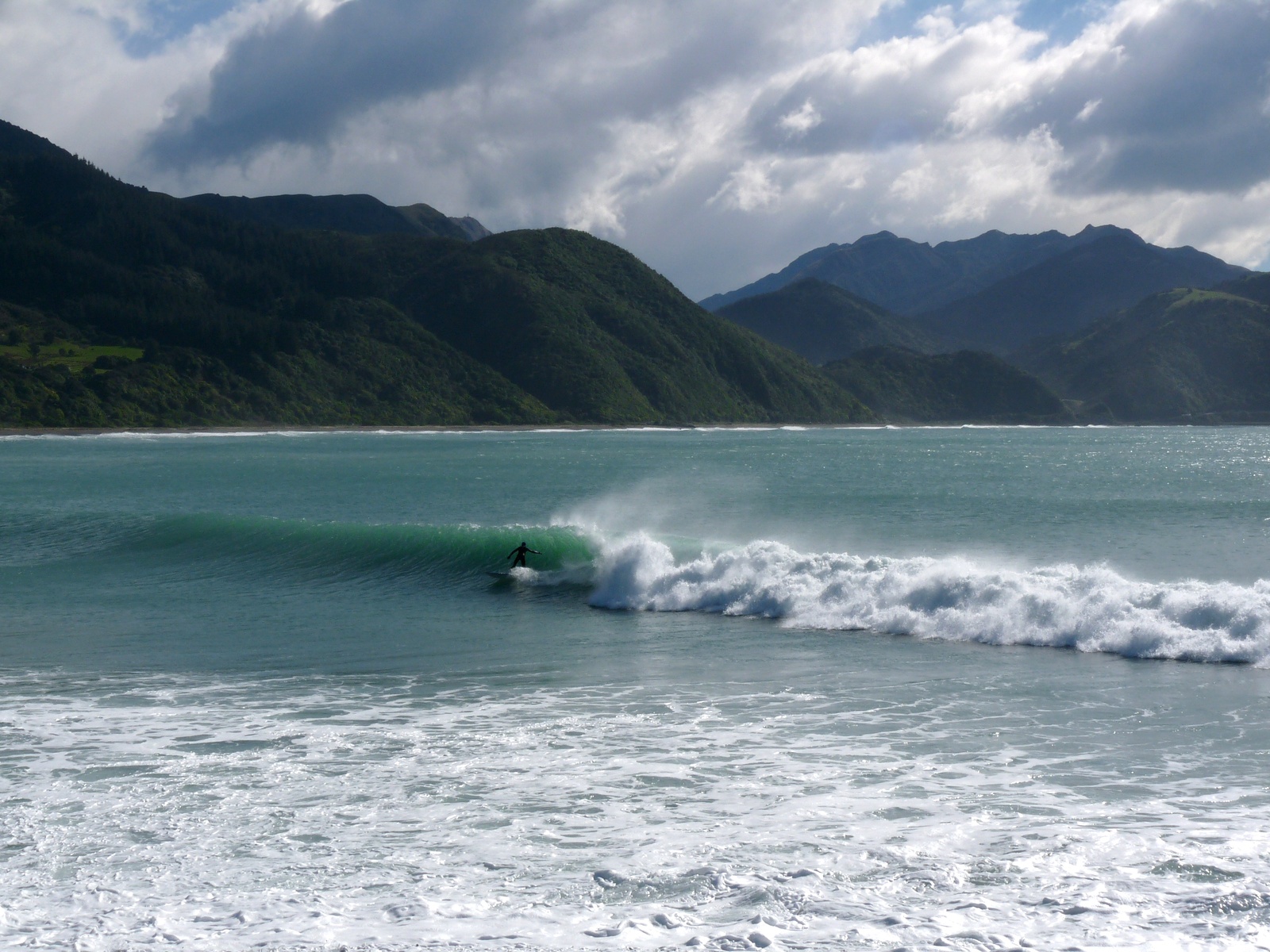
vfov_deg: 22.6
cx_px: 635
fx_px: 2385
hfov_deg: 29.8
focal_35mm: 65
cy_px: 476
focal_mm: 11.5
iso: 100
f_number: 8
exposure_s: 1/640
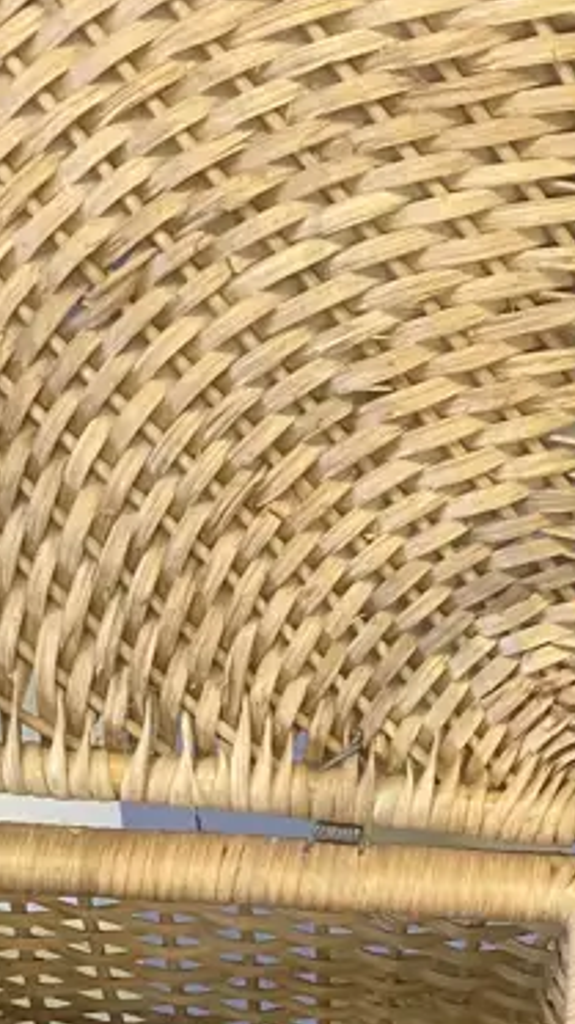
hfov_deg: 14.4
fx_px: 2279
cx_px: 330
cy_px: 823
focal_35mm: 84
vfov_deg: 24.9
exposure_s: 1/50
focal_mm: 3.99
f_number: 1.8
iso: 200
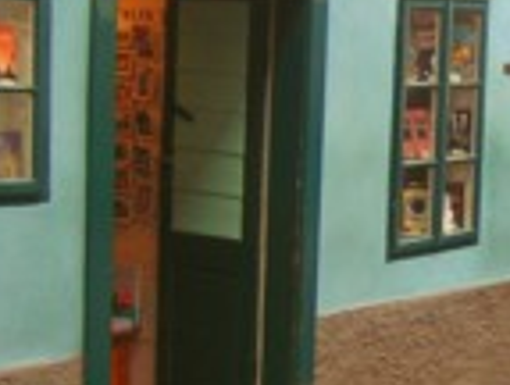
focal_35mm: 113
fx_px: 1669
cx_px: 499
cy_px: 39
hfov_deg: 17.0
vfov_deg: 13.1
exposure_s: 1/60
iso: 64
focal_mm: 60
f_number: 2.8
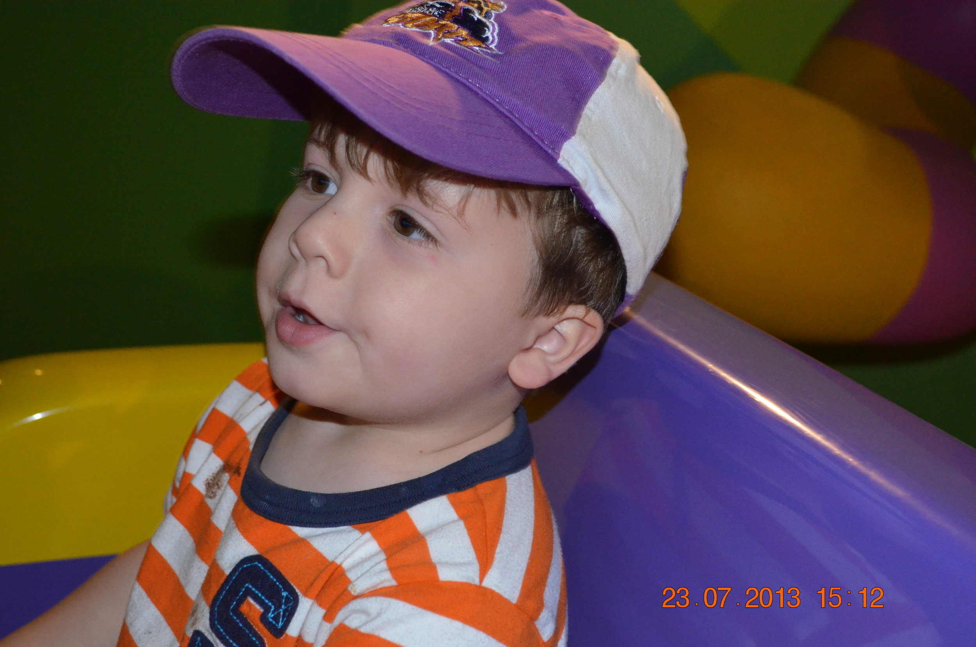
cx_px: 488
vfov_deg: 23.7
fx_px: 1542
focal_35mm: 57
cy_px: 324
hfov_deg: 35.1
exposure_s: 1/60
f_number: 5
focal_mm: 38
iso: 3200
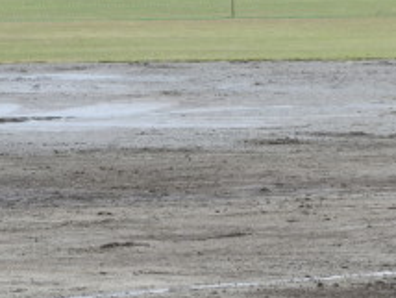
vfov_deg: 2.7
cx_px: 459
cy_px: 157
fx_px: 6413
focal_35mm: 560
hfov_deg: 3.5
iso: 100
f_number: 5.3
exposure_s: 1/125
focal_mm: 35.8
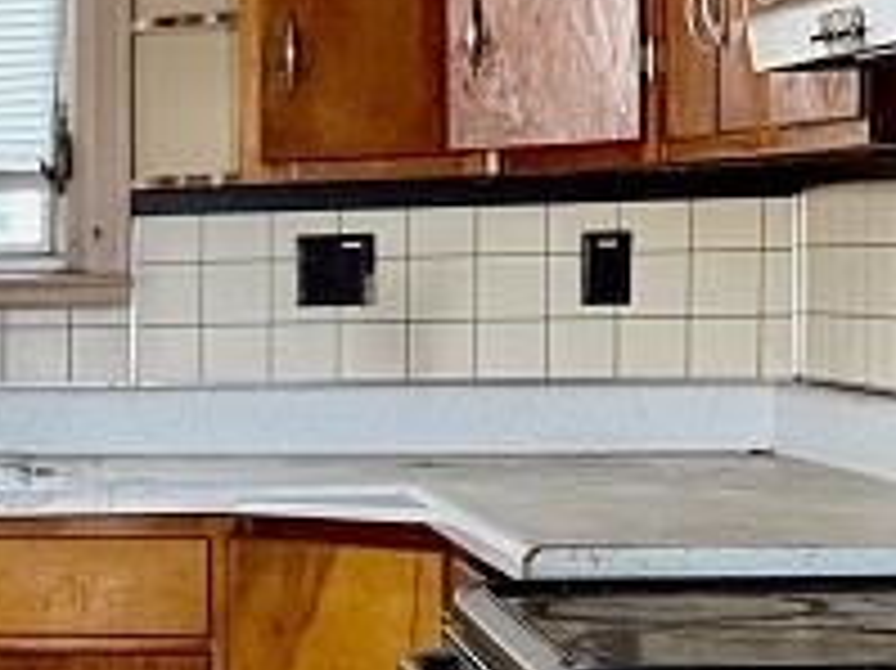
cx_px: -928
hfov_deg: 14.0
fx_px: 3052
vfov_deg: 12.5
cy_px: 465
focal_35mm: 118
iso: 200
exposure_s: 1/154
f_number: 1.78
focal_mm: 6.76
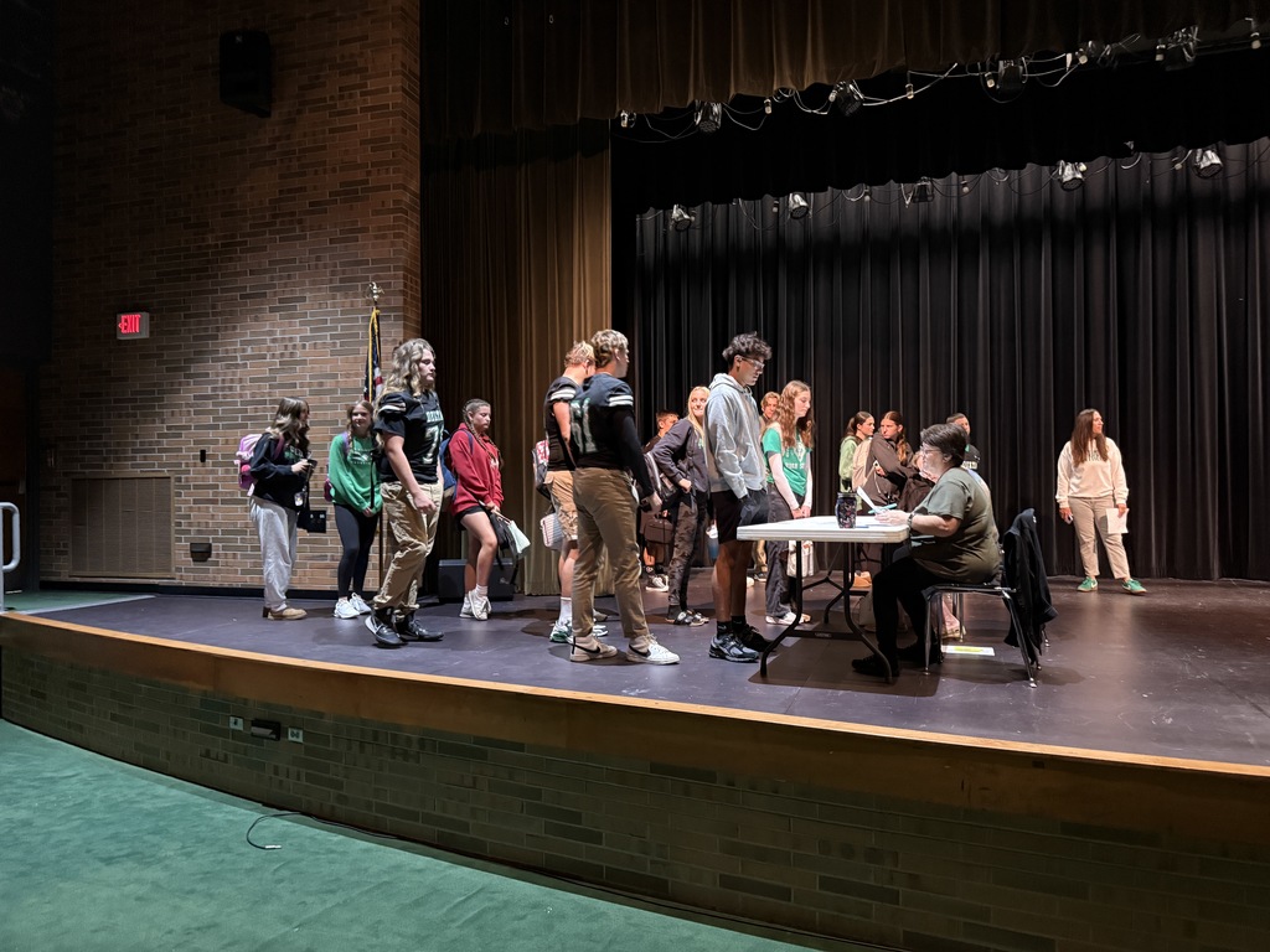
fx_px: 881
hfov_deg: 71.6
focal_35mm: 24
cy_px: 476
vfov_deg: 56.8
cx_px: 635
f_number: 1.78
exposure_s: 1/30
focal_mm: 6.76
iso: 800
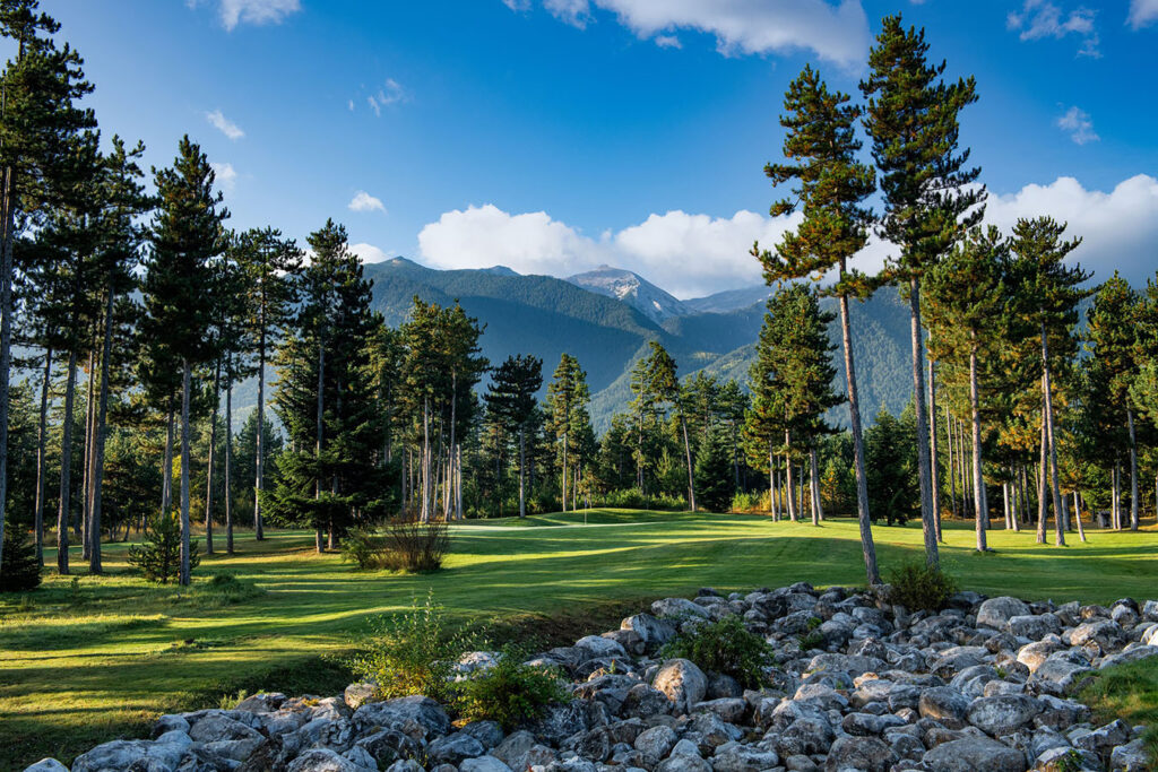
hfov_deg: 50.7
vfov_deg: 35.1
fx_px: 1222
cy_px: 386
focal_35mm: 38
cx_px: 579
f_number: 9
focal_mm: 38
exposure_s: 1/200
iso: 320
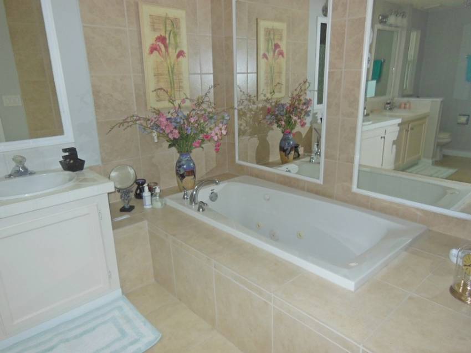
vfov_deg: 54.9
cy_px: 176
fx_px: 340
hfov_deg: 69.4
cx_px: 236
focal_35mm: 25
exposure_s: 1/25
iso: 200
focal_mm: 4.5
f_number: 3.5
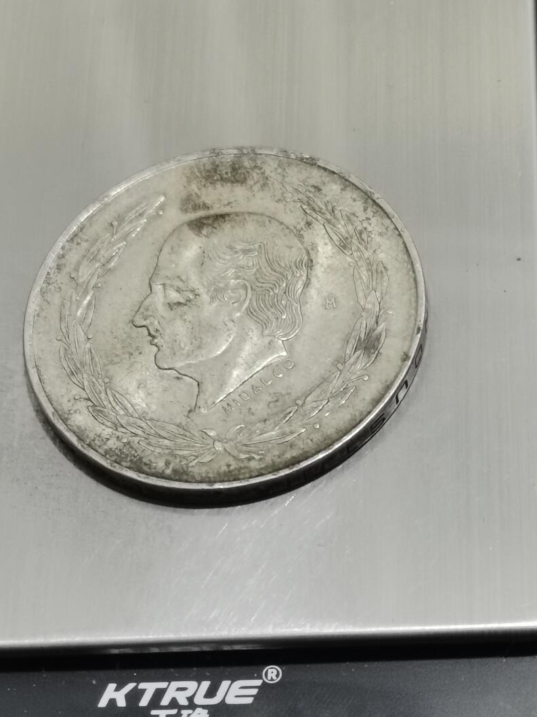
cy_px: 436
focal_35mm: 97
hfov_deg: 15.2
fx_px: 2007
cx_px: 219
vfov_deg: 20.2
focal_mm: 5.58
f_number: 1.8
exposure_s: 1/100
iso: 125
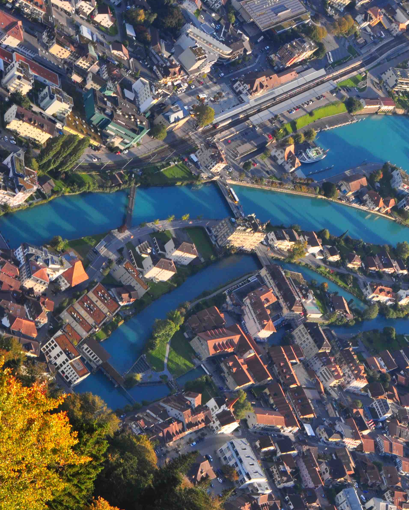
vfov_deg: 13.9
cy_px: 237
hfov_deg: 11.1
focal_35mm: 139
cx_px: 250
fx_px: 2100
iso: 200
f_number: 13
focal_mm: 55
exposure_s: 1/60
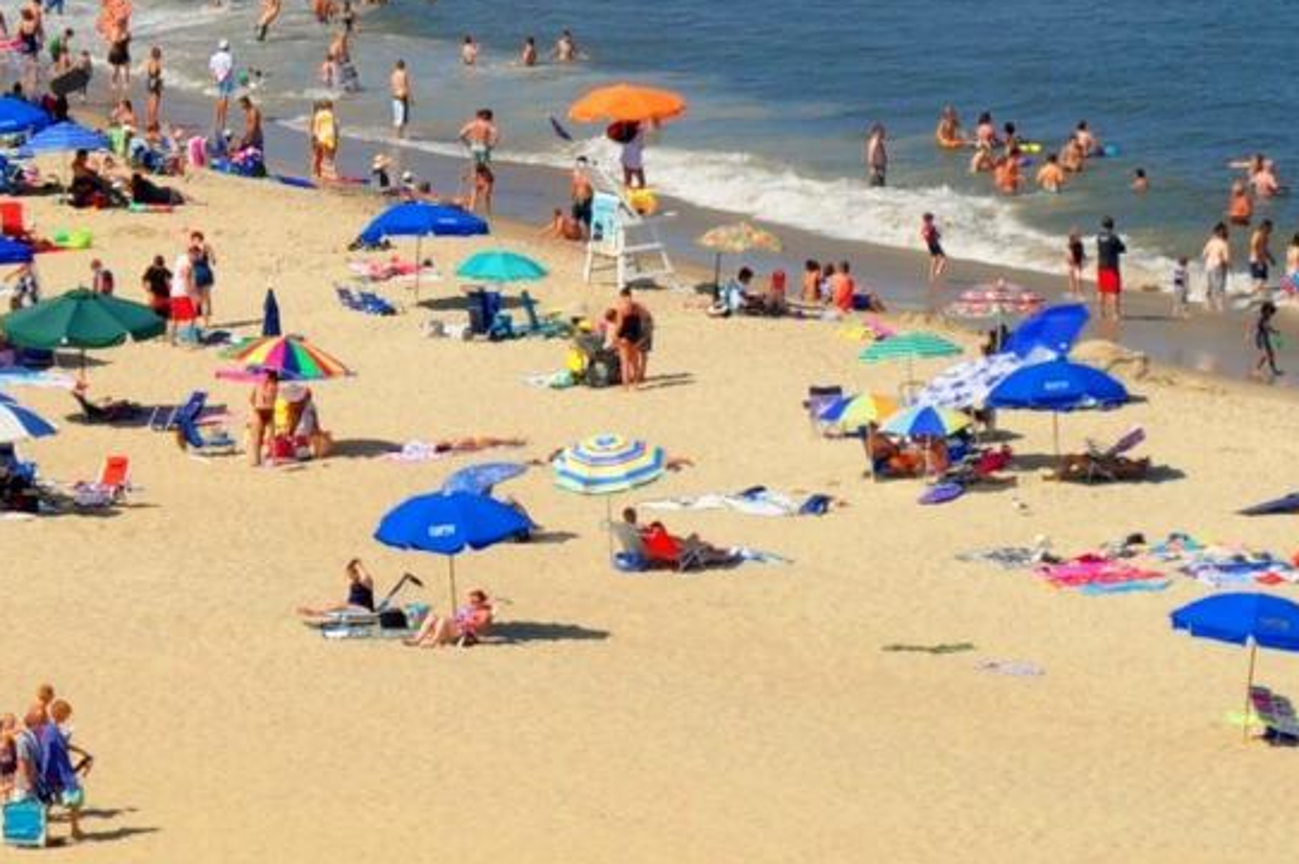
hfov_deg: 6.5
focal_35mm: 311
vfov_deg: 4.4
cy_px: -110
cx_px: -1055
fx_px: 11207
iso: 200
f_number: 11
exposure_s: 1/500
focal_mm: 55
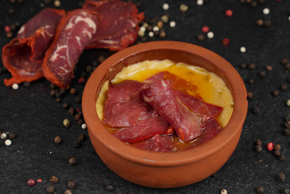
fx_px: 604
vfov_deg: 18.2
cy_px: 97
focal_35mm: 75
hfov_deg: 27.0
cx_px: 145
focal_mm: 75
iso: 400
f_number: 9
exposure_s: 1/160
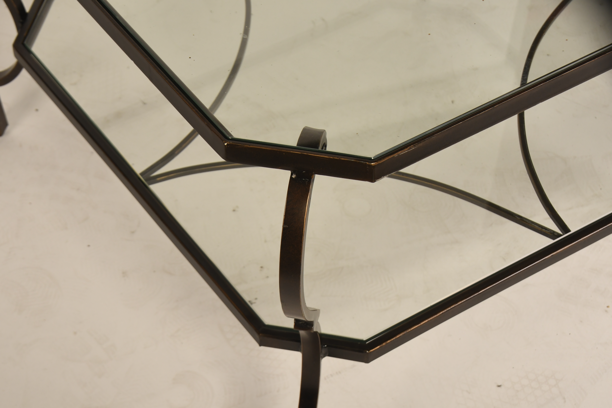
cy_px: 204
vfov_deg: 15.2
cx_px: 306
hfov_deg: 22.6
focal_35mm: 90
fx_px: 1530
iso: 640
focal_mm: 60
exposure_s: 1/160
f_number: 11
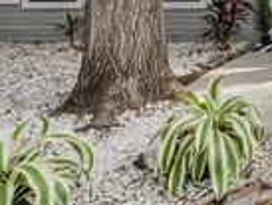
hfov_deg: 26.8
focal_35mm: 42
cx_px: 431
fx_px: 330
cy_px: -41
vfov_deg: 29.6
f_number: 13
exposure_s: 1/200
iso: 200
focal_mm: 8
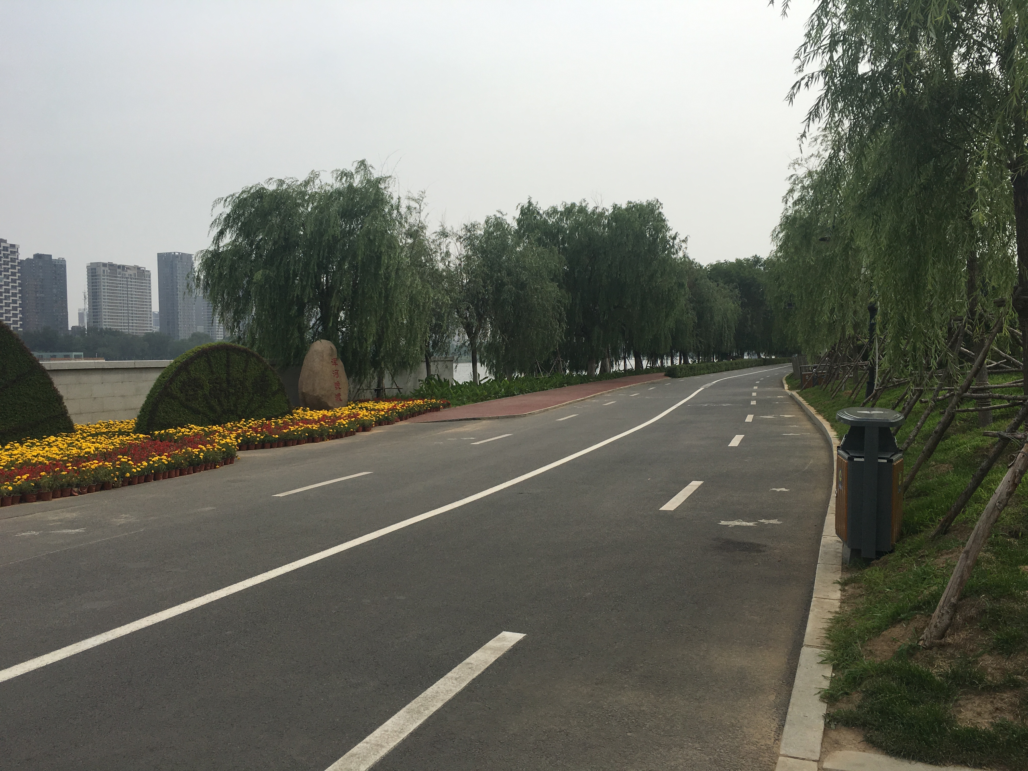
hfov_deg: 61.7
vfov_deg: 48.2
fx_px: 861
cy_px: 386
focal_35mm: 29
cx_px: 514
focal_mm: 4.15
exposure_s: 1/2331
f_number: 2.2
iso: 25
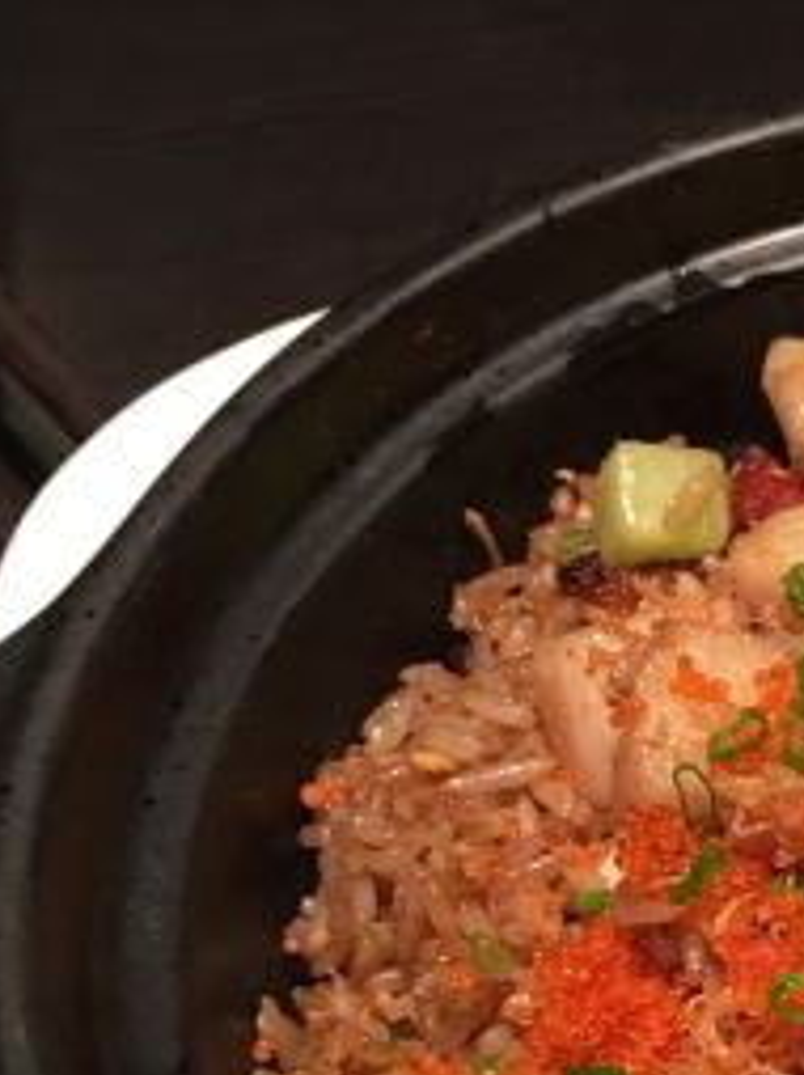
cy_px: 762
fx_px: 2482
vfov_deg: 24.3
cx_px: 1001
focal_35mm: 80
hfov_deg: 17.4
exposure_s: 1/17
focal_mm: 4.15
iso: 64
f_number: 2.2
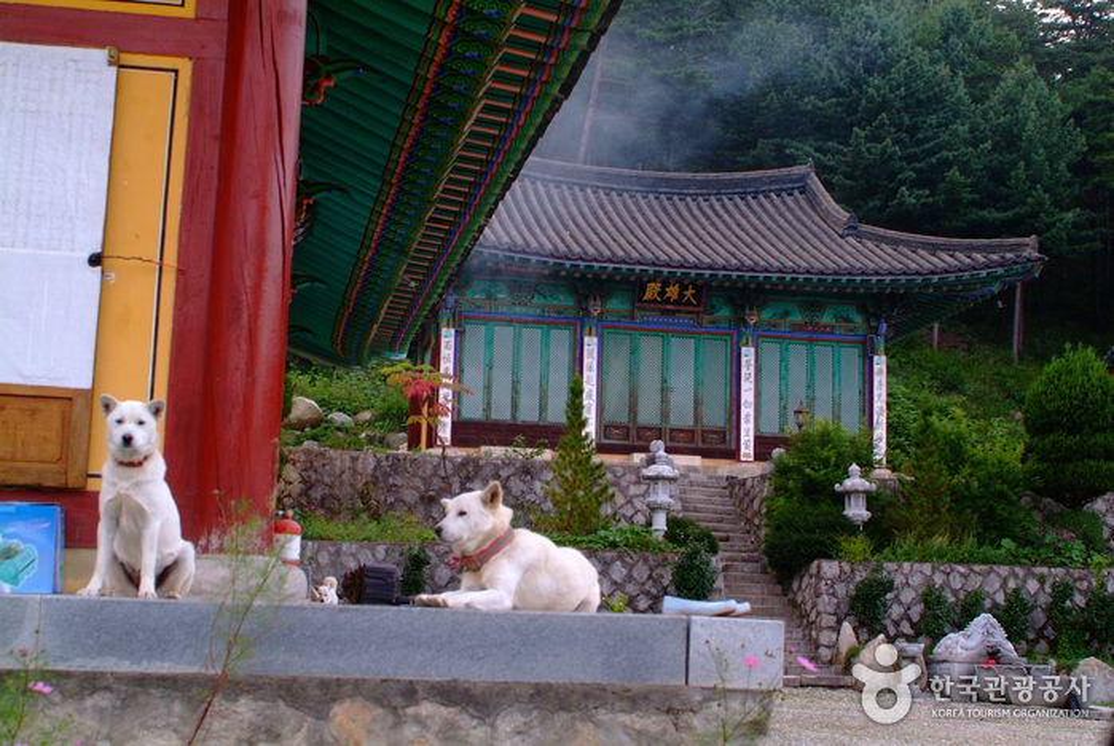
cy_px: 373
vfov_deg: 25.6
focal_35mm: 53
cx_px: 557
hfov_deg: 37.5
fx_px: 1642
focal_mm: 35
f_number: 4.8
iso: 800
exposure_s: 1/90
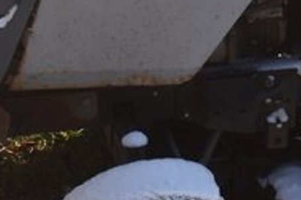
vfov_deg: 8.0
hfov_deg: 11.7
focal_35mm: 170
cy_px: 32
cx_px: 401
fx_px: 1420
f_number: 7.1
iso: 200
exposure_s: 1/250
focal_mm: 30
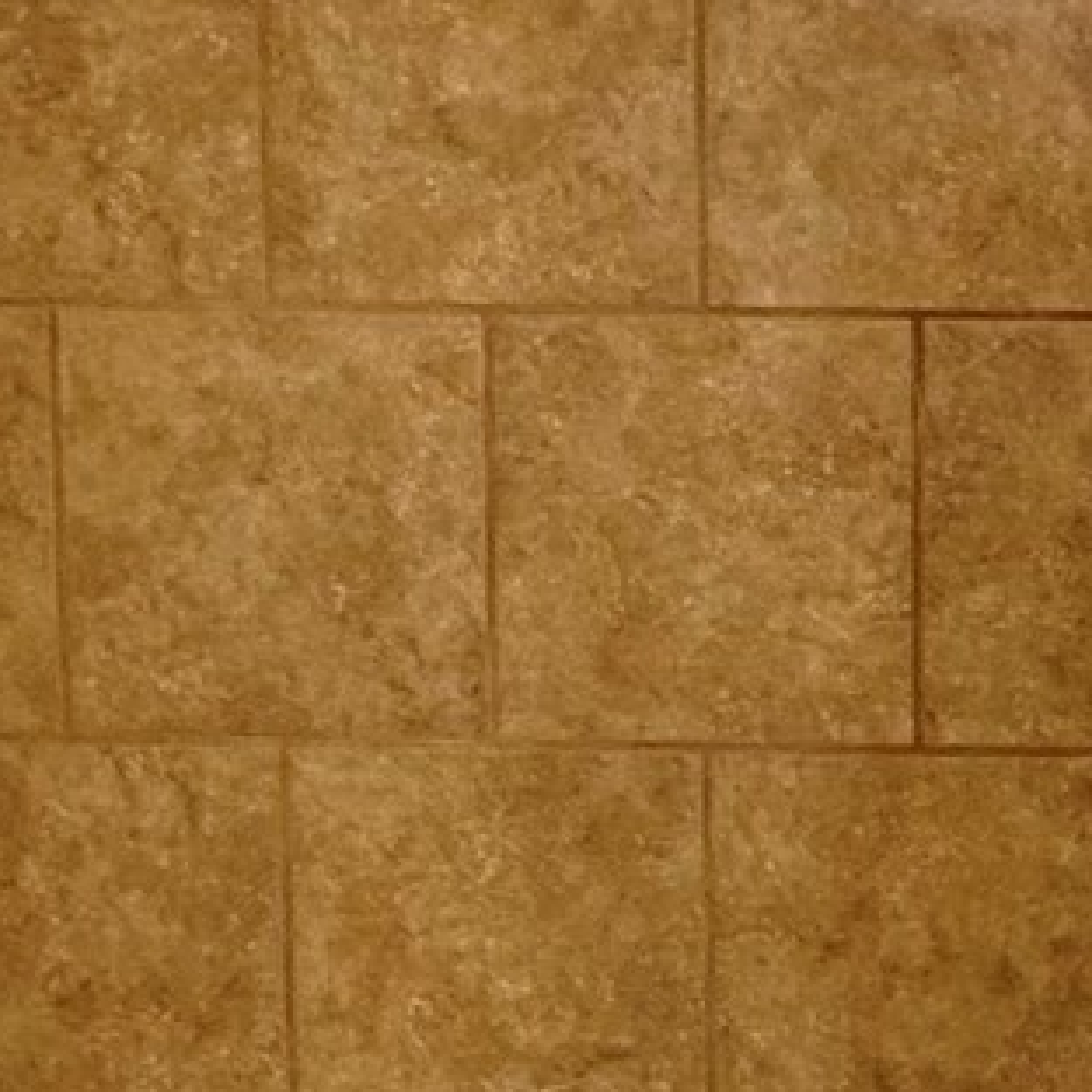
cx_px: 1375
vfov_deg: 21.9
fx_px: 2712
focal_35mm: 76
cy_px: 1113
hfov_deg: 20.9
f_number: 2.2
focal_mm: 2.22
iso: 160
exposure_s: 1/60
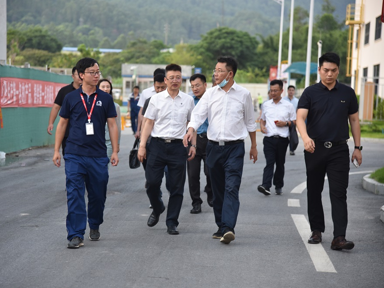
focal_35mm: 104
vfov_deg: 14.2
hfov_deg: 18.9
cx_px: 169
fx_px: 1154
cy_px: 143
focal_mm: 95
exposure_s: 1/250
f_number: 4
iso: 720
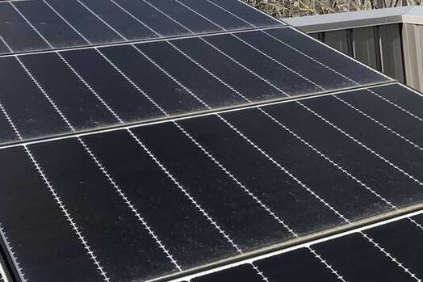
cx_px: 495
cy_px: 88
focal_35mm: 70
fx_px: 822
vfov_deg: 19.4
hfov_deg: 26.0
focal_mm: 3.99
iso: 20
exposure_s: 1/2457
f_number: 1.8
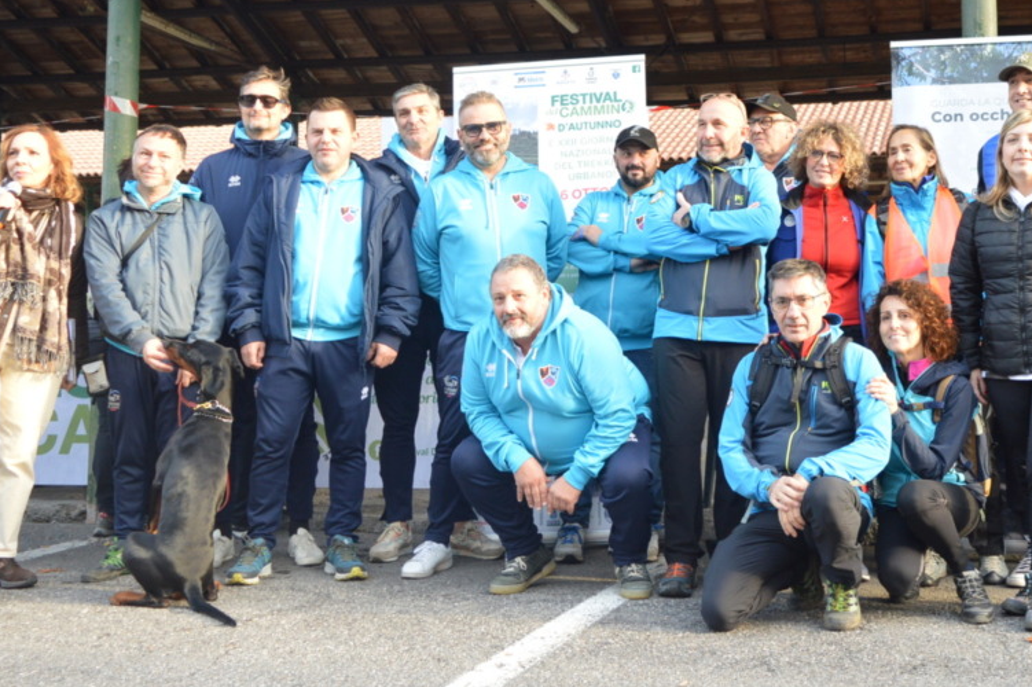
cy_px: 218
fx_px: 1318
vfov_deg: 29.0
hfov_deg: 41.8
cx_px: 737
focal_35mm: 46
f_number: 4.5
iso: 400
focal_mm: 18
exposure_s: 1/80
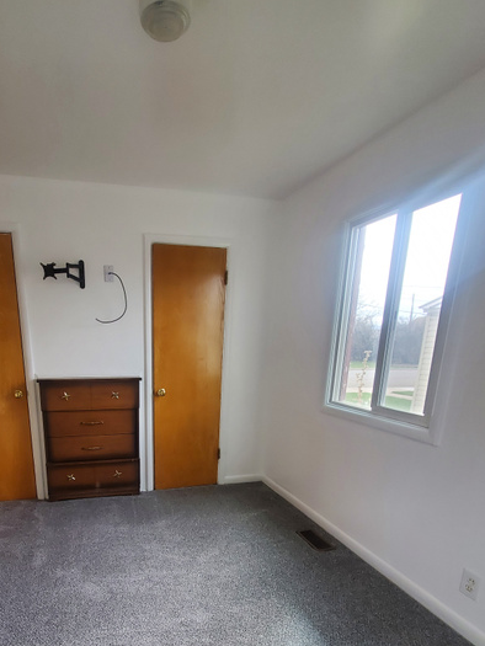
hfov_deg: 66.5
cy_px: 432
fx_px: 355
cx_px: 154
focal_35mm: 19
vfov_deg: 81.7
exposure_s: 1/60
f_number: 2.2
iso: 100
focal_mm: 1.8
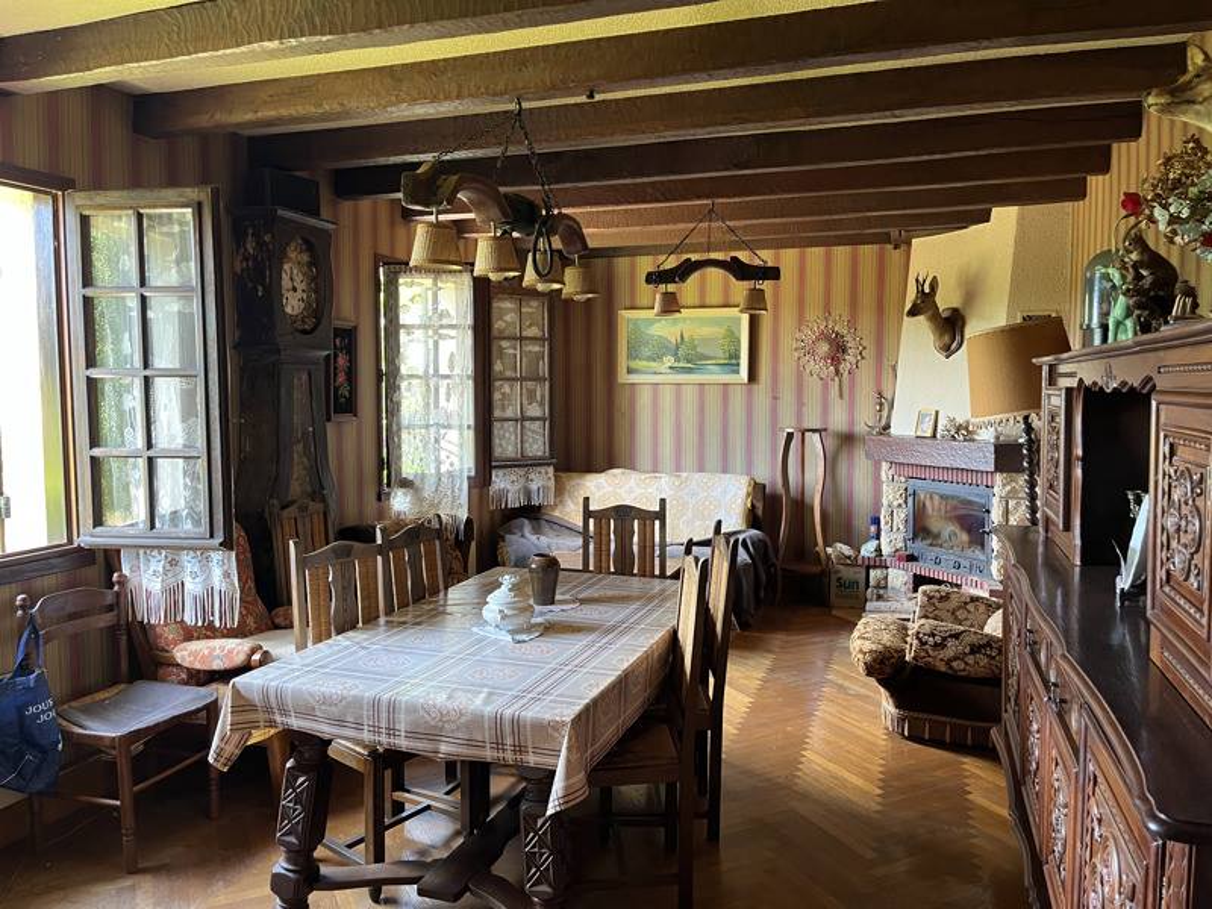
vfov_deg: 53.1
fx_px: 910
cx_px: 606
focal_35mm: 26
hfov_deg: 67.3
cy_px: 454
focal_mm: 5.1
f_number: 1.6
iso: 200
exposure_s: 1/60
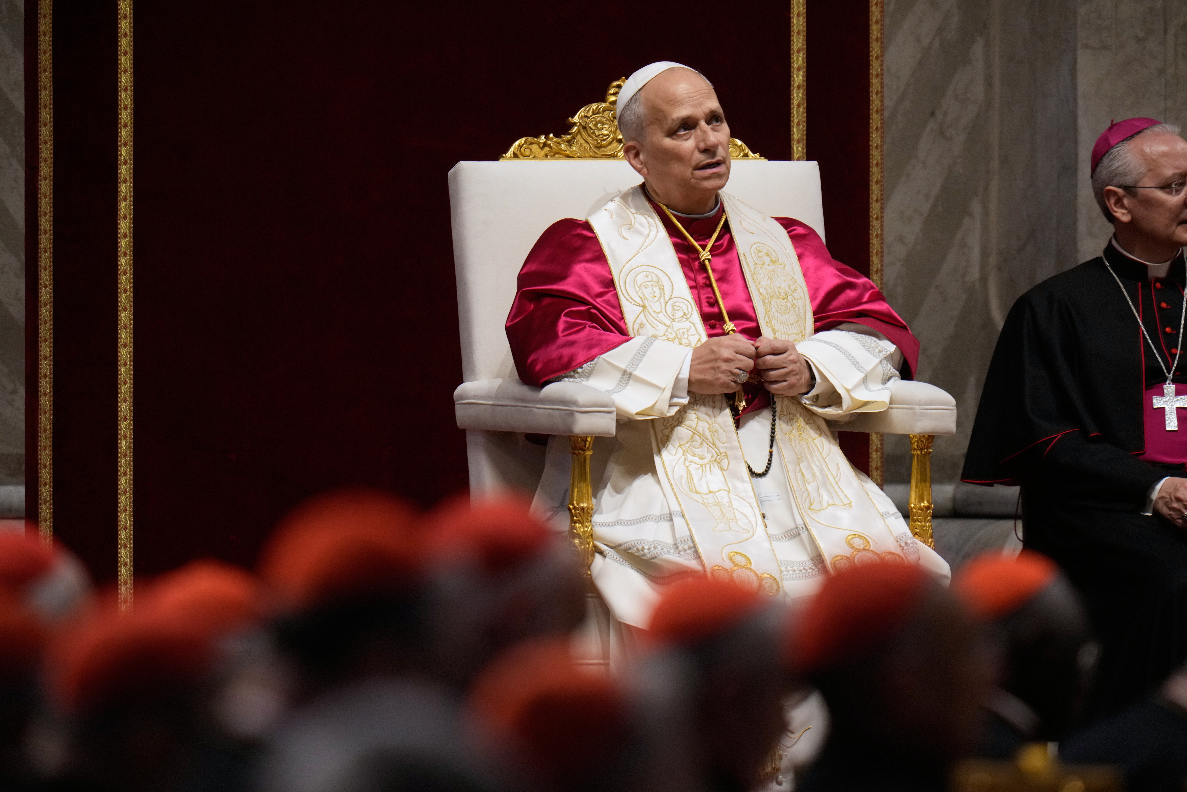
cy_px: 396
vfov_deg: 1.7
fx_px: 26376
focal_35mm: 800
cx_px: 594
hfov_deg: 2.6
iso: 2500
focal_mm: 800
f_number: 6.3
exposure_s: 1/125
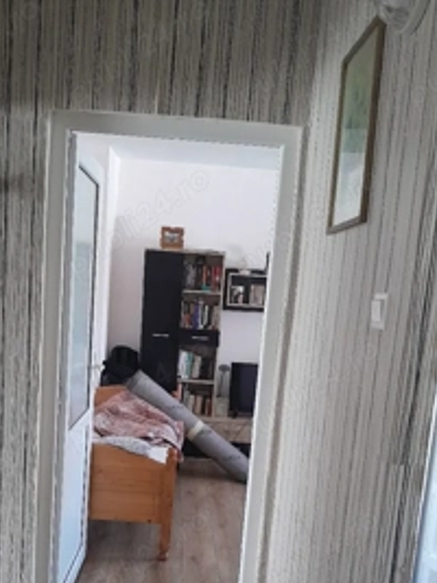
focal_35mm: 39
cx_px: 181
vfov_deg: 46.6
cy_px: 419
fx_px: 657
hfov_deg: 36.7
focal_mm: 3.98
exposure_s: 1/25
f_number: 1.8
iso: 500
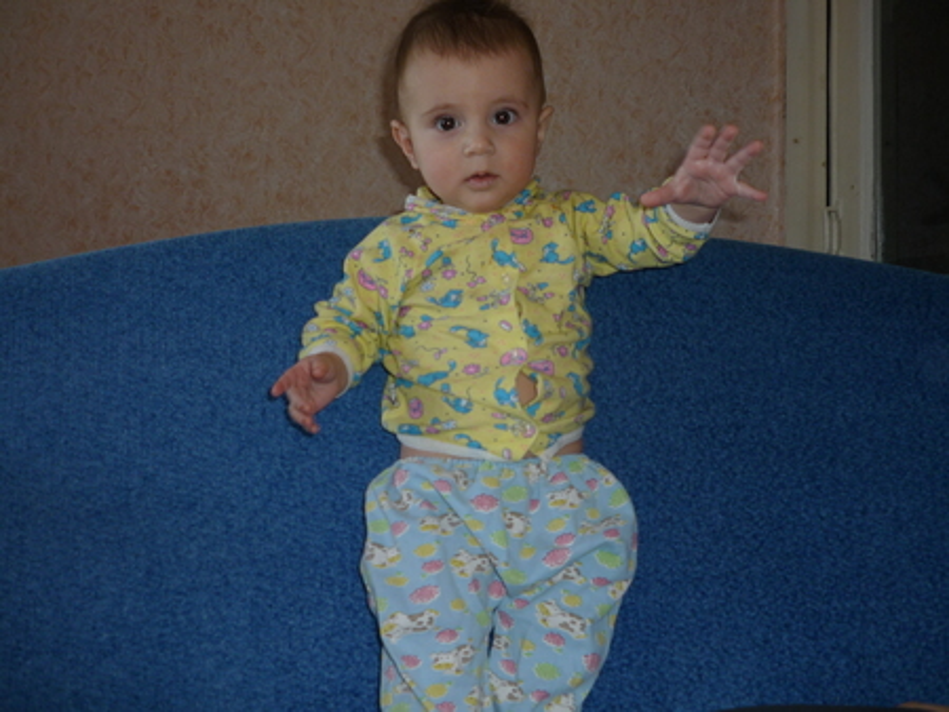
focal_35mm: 33
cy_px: 356
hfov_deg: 55.3
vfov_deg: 43.0
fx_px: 905
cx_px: 474
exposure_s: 1/30
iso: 100
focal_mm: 5.5
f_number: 2.8
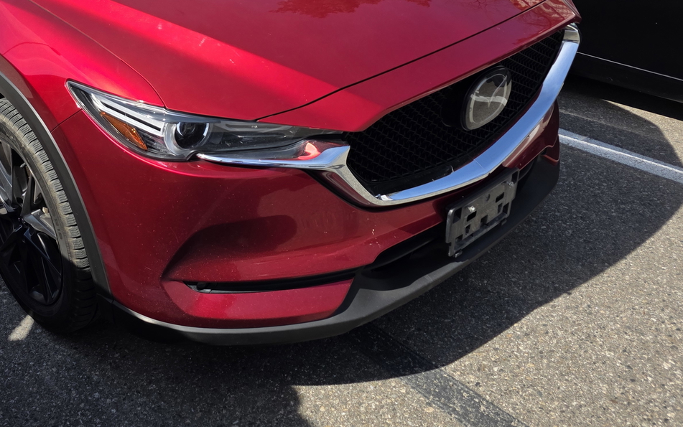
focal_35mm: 41
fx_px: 763
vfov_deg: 29.9
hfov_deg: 45.8
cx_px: 138
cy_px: 42
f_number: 1.7
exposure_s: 1/3134
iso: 80
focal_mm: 6.3
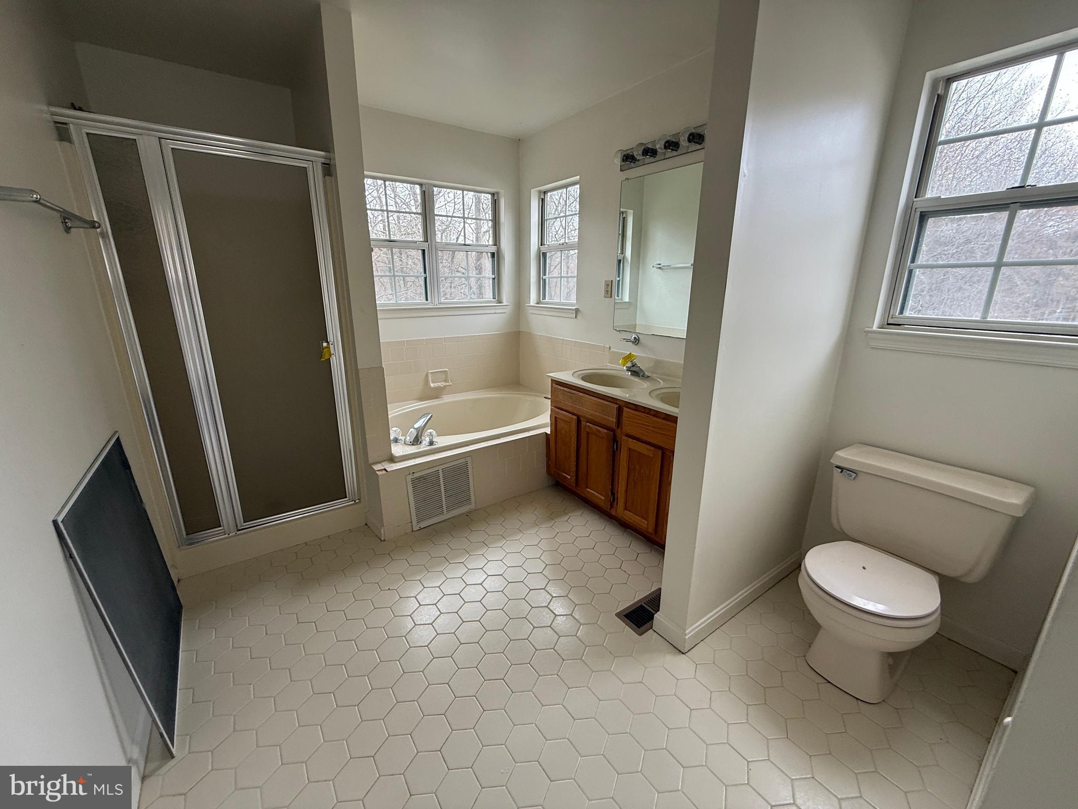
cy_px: 404
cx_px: 539
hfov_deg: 102.1
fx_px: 436
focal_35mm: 14
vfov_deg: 85.7
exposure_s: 1/99
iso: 80
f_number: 2.2
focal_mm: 2.22
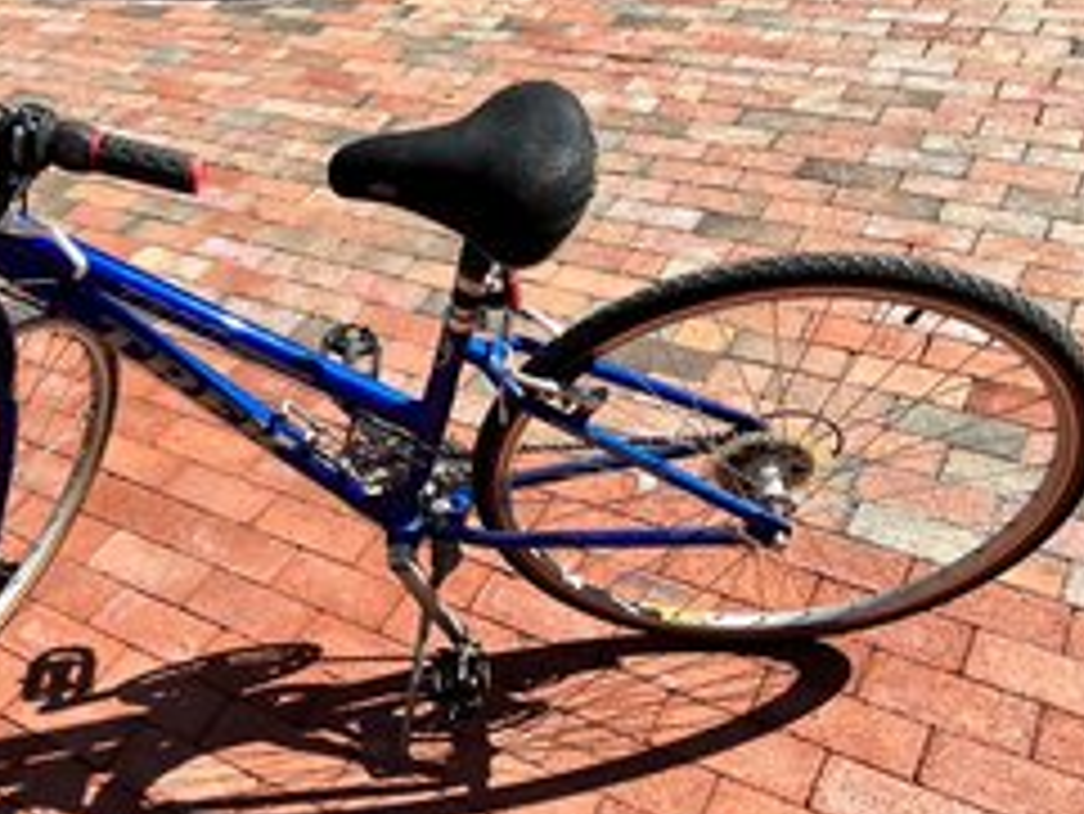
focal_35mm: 37
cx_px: 358
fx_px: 1159
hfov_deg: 49.2
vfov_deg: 38.6
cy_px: 456
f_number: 1.5
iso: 50
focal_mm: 5.7
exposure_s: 1/2632
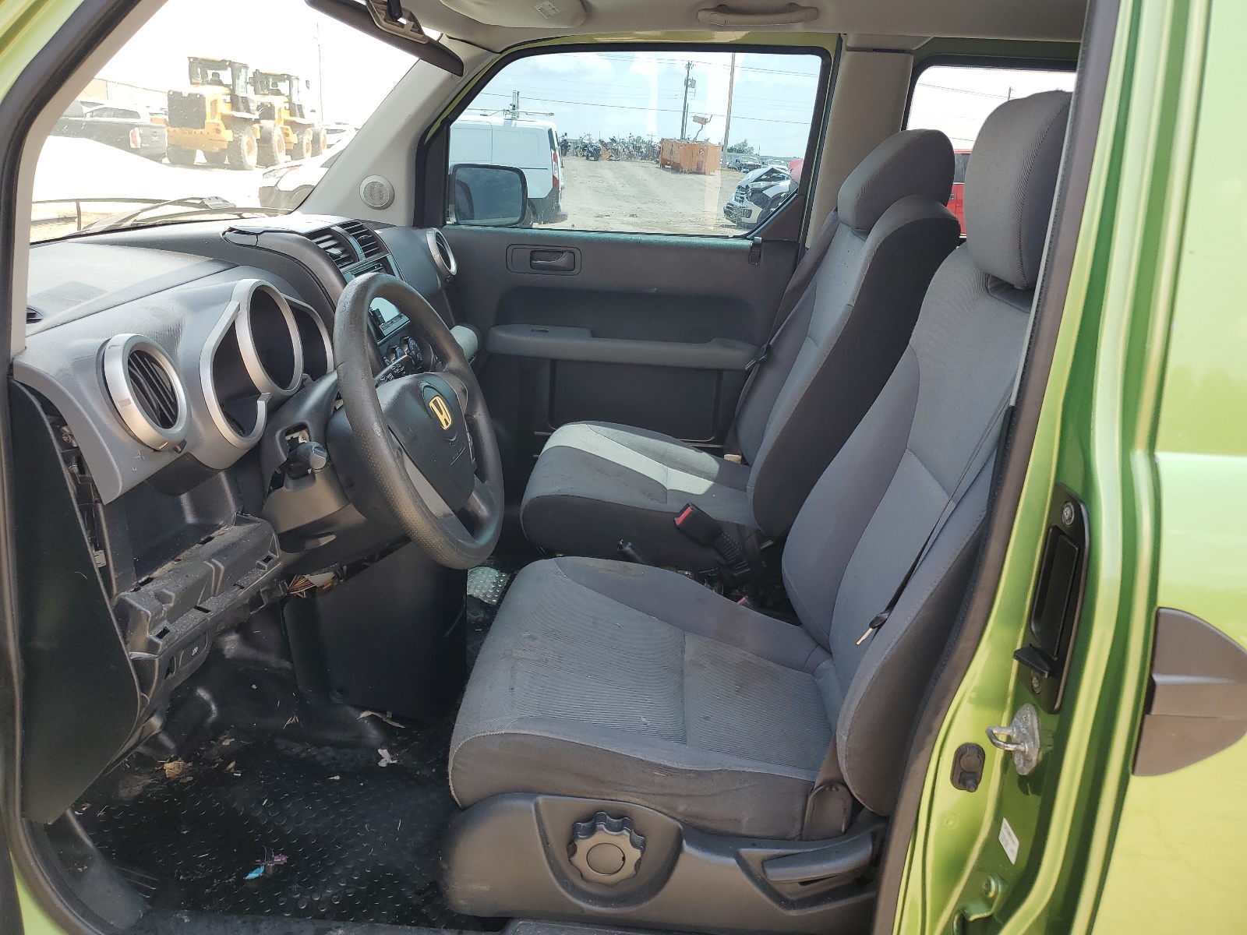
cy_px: 468
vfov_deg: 53.1
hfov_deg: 67.3
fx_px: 937
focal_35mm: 26
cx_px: 624
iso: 50
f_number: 1.5
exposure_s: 1/455
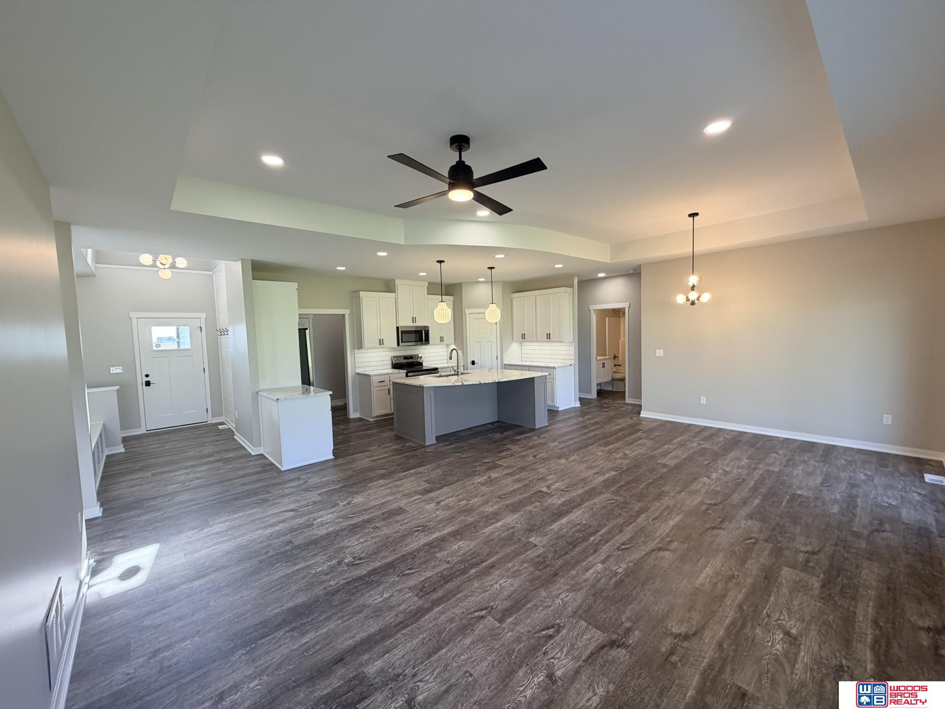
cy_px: 354
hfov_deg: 102.1
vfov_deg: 85.7
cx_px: 472
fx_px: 382
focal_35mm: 14
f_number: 2.2
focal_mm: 2.22
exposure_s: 1/120
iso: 125
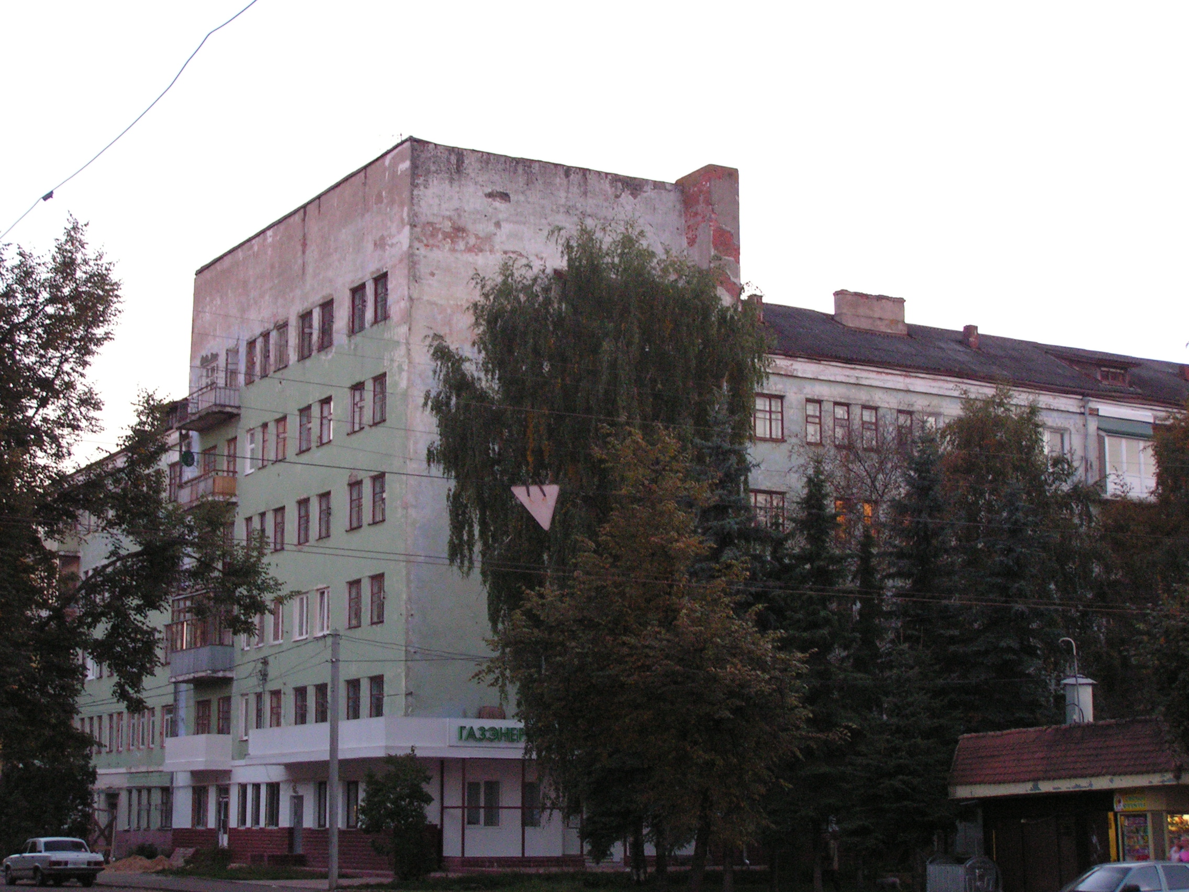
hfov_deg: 31.2
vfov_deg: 23.7
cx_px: 594
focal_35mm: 62
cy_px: 446
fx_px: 2130
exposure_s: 1/25
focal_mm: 10.4
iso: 200
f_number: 3.2
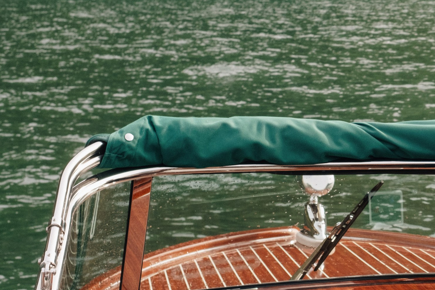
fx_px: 1172
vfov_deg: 14.1
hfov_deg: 19.7
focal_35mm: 97
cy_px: 95
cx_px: 527
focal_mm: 23
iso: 400
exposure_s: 1/500
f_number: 5.6
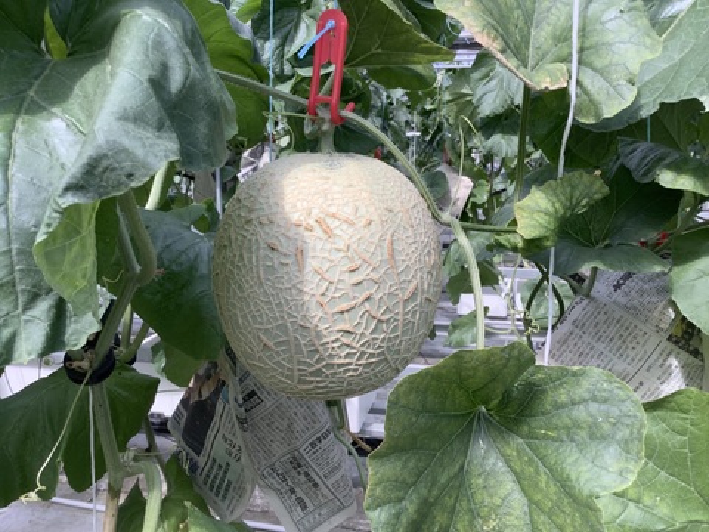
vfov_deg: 45.4
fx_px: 635
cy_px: 266
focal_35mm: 31
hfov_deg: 58.4
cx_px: 354
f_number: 2.4
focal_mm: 3.3
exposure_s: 1/258
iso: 25
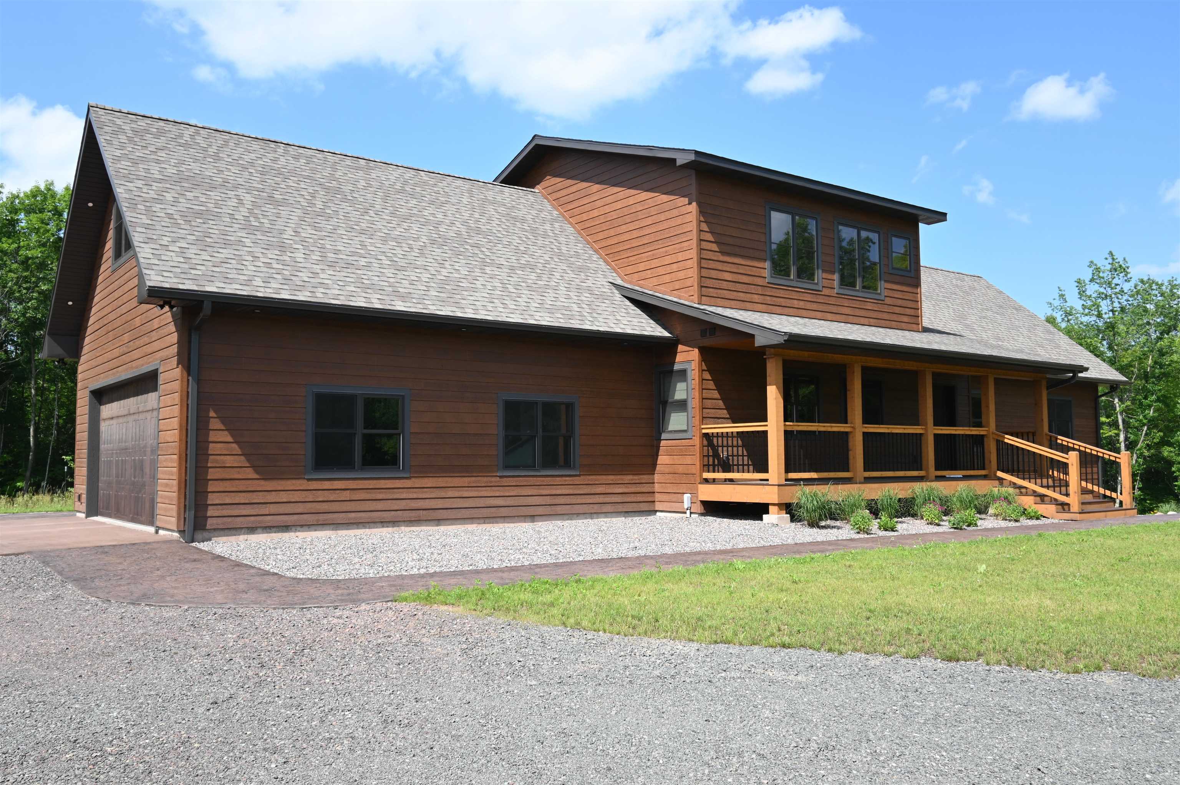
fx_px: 983
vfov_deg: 43.6
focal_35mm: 30
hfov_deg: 62.0
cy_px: 392
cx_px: 590
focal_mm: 20
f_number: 6.3
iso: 100
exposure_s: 1/320
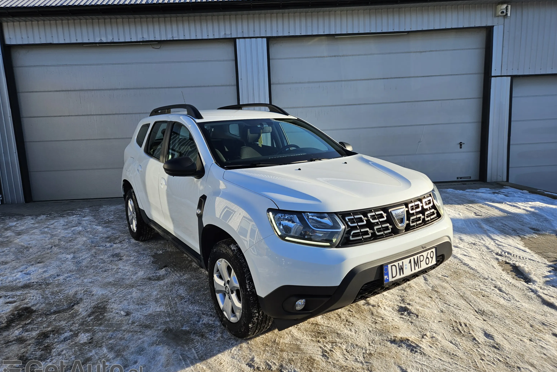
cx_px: 279
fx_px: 371
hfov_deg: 73.7
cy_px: 177
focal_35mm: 24
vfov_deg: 53.1
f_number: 1.8
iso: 25
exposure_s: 1/885
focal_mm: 5.4
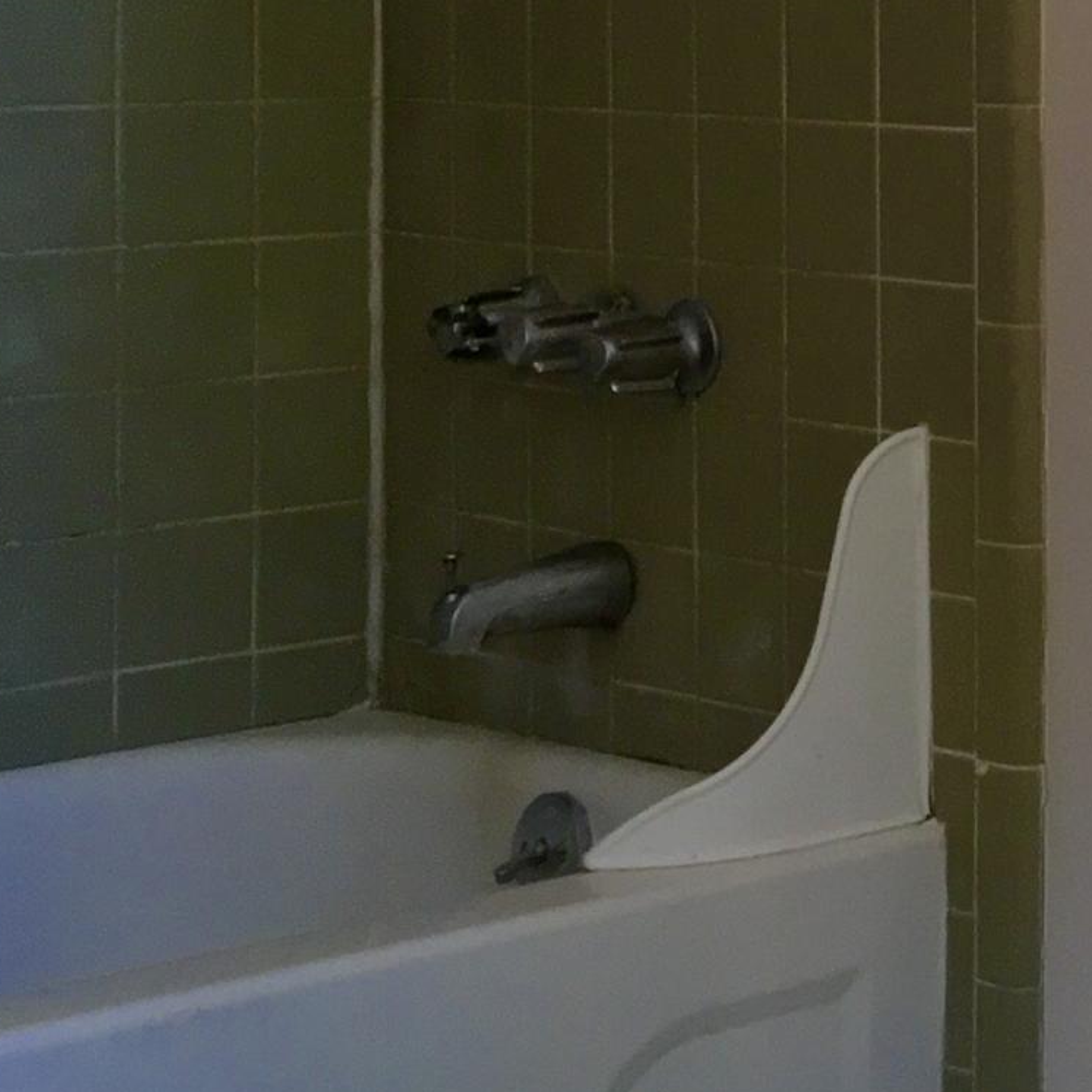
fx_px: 3676
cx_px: 2031
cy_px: 19
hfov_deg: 14.6
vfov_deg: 16.6
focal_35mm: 103
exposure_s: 1/30
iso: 80
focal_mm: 4.15
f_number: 2.2
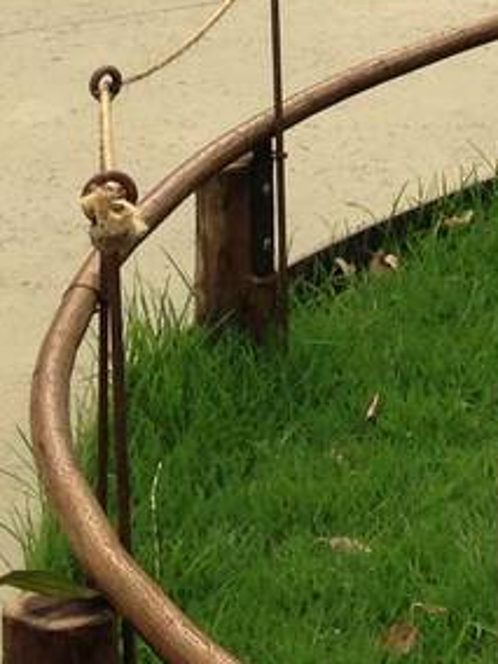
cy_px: -346
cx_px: 1005
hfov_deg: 7.6
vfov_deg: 10.3
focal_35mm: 186
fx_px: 3568
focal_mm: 4.13
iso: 50
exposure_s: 1/630
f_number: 2.4
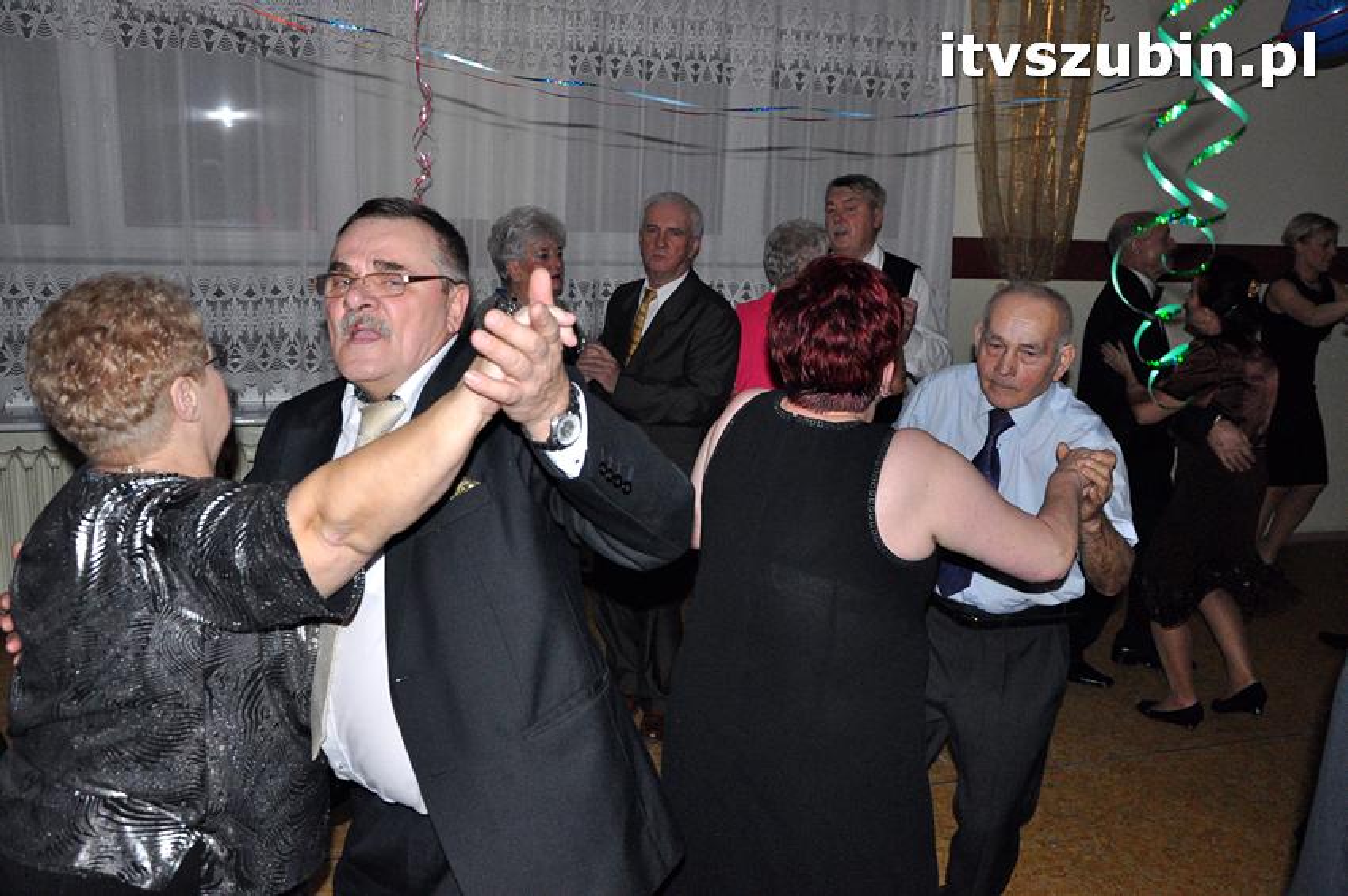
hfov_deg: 53.2
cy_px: 448
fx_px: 1347
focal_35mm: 36
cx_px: 674
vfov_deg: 36.8
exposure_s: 1/60
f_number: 5
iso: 2000
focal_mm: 24
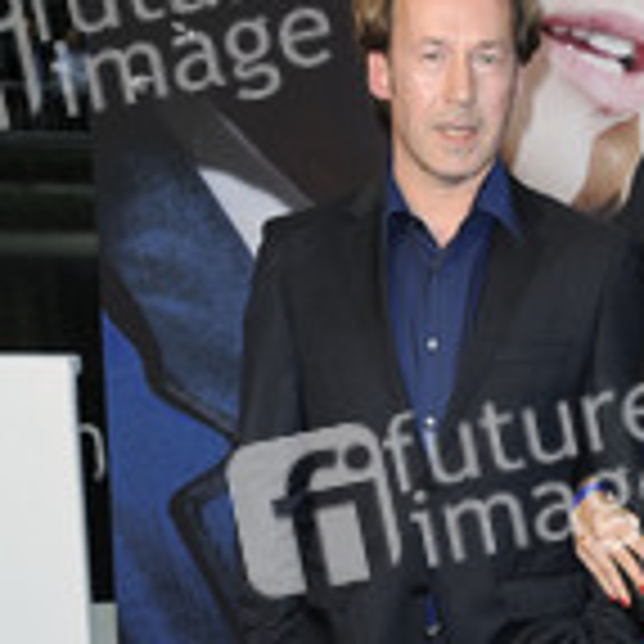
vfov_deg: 10.6
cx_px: 590
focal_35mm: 162
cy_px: 716
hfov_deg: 10.7
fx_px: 3410
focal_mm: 68
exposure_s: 1/160
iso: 500
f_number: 6.3
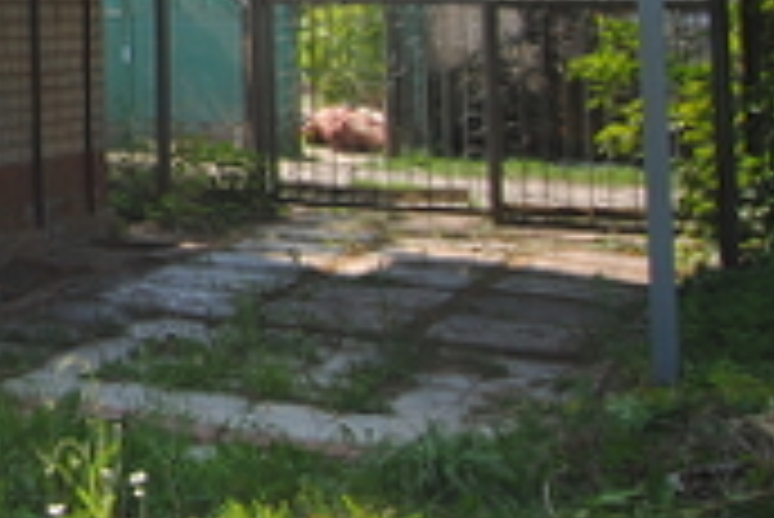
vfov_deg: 16.2
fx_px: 1745
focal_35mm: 81
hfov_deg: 20.1
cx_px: -504
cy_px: -113
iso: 100
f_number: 7.1
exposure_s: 1/200
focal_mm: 13
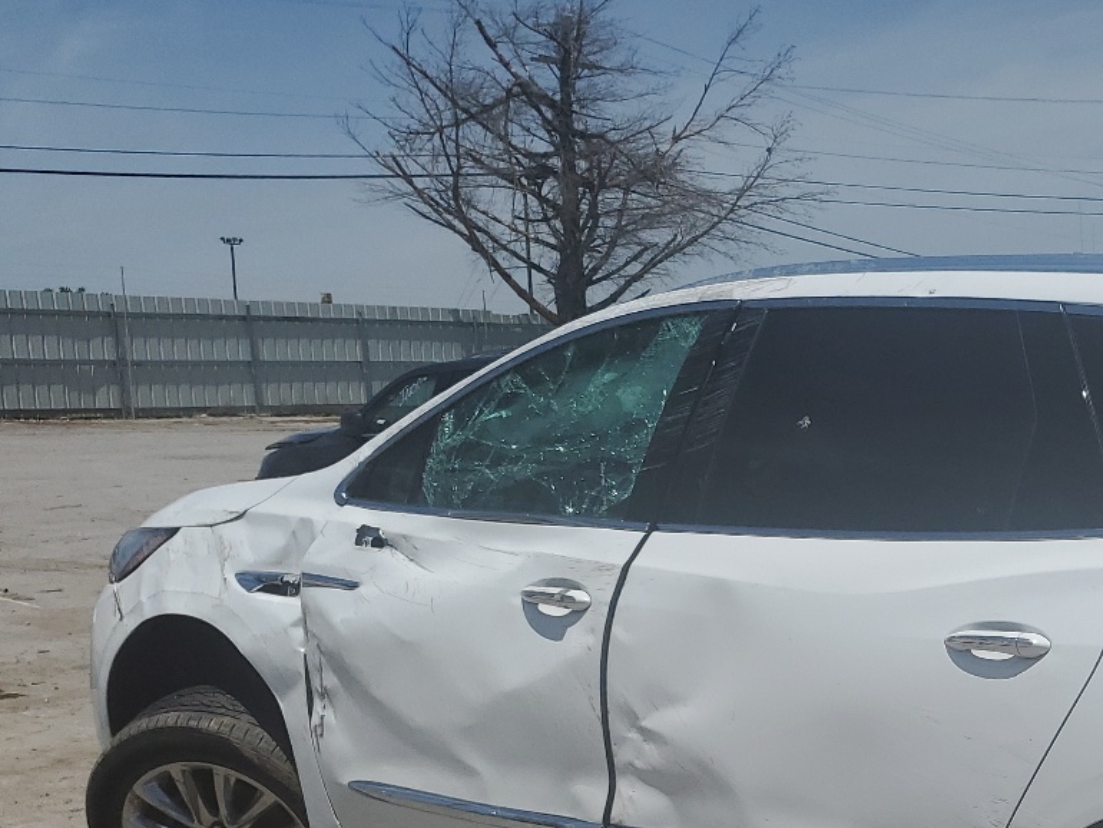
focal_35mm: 54
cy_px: 762
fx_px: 1721
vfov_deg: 26.1
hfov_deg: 33.3
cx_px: 1031
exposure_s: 1/10000
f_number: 1.5
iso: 50
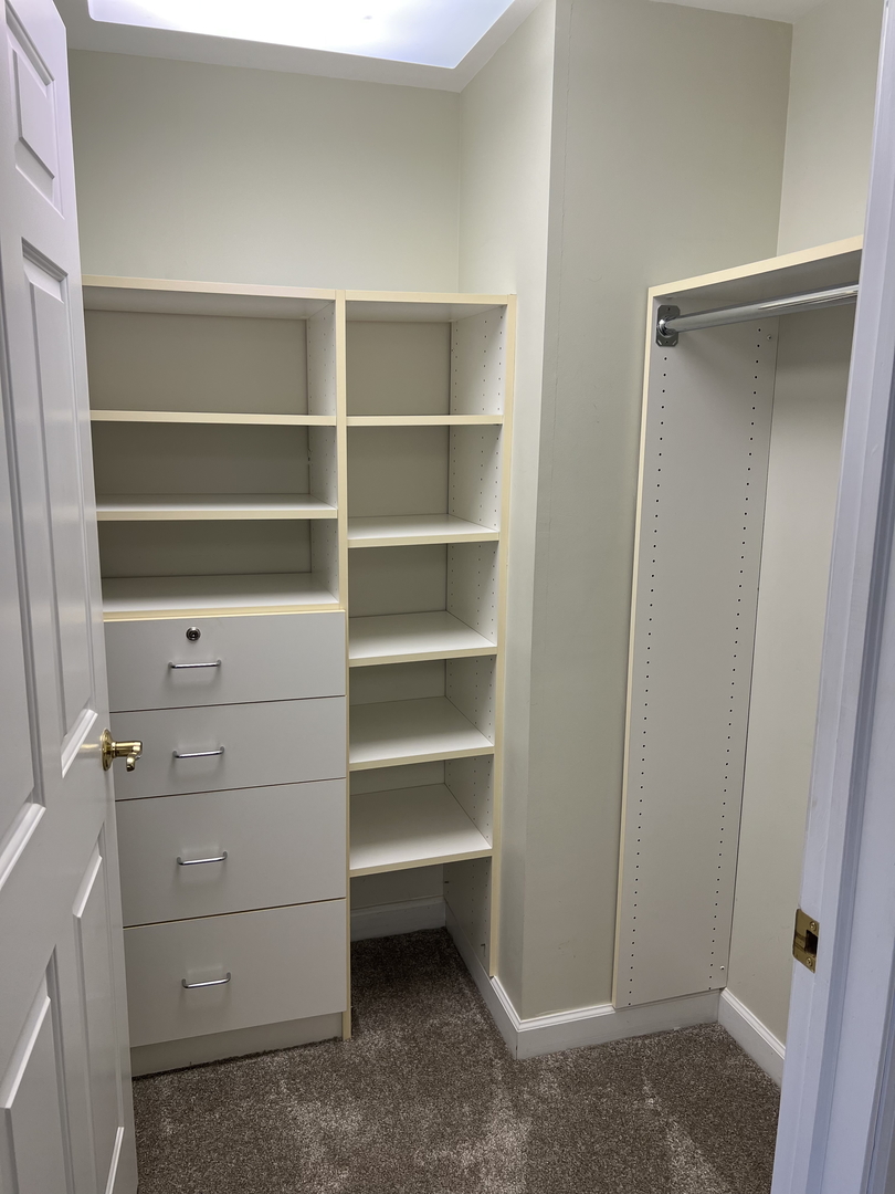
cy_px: 597
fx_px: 896
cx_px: 448
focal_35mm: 26
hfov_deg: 53.1
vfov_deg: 67.3
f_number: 1.5
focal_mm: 5.7
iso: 64
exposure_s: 1/120
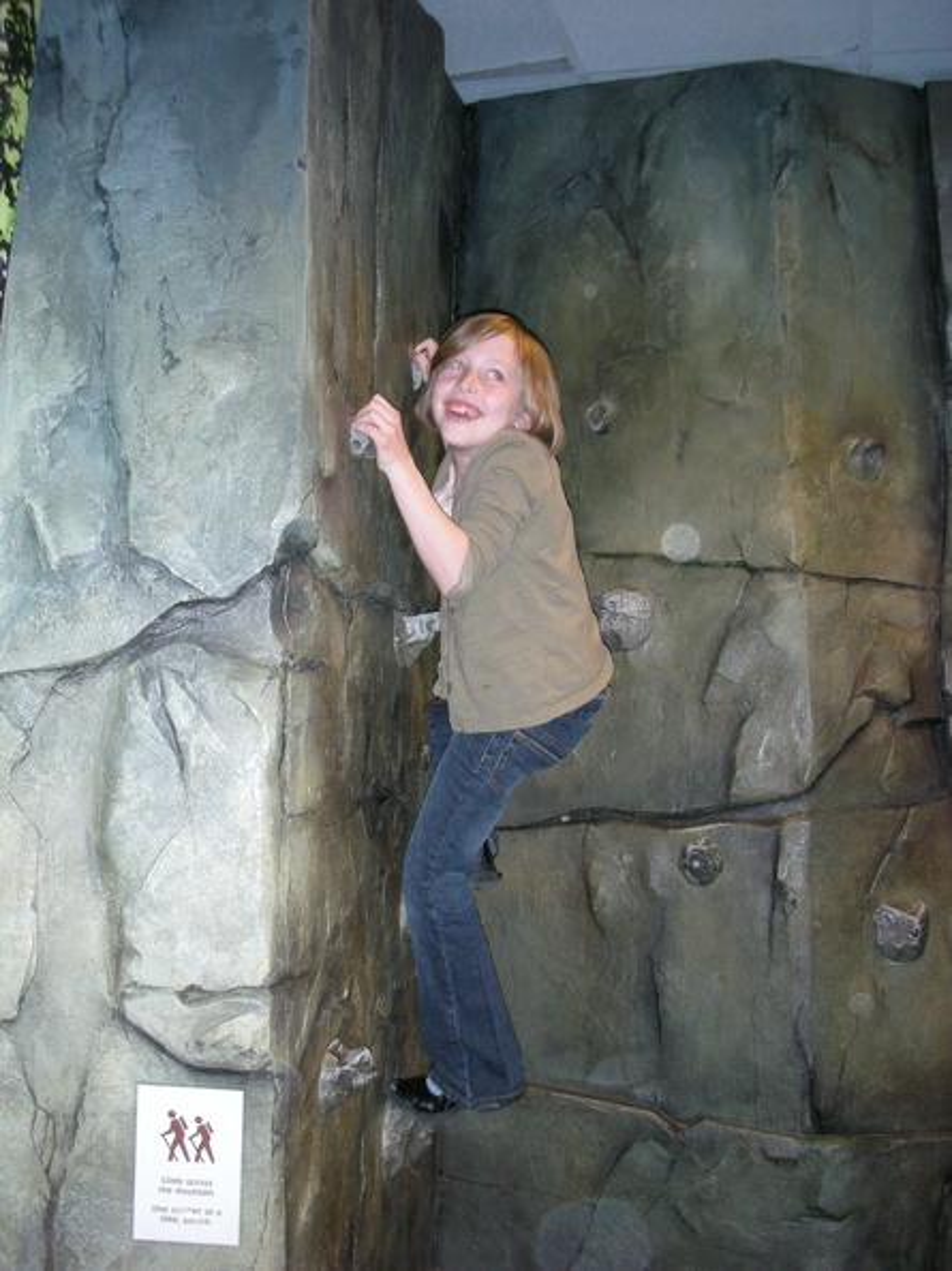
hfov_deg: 40.7
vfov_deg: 52.6
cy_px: 636
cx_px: 476
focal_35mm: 35
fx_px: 1284
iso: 196
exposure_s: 1/60
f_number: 2.8
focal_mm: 5.8
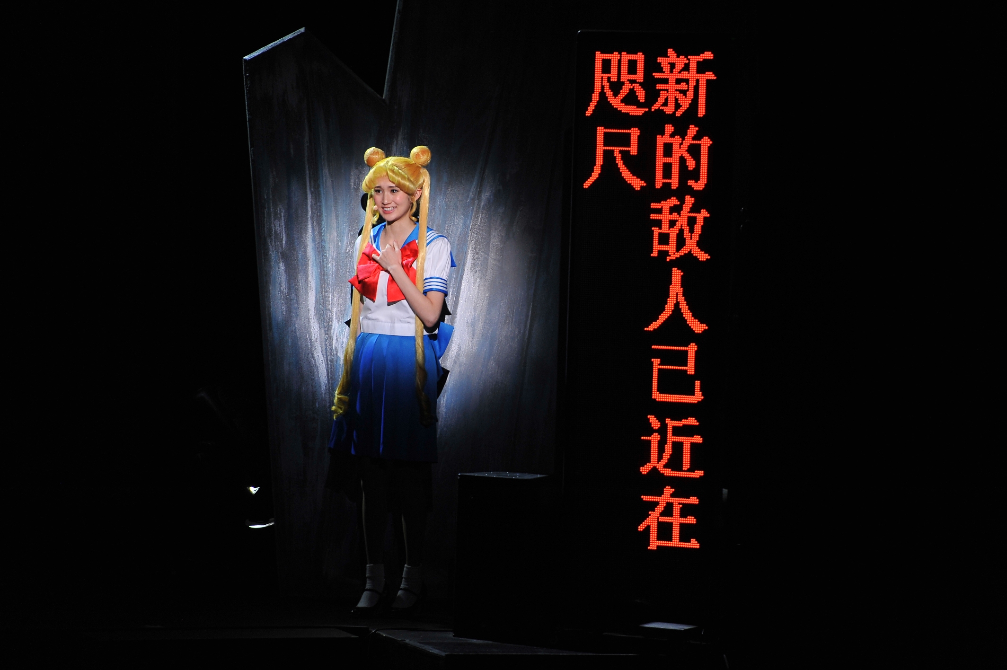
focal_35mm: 200
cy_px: 335
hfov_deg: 10.3
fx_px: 5591
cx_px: 504
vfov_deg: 6.9
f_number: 2.8
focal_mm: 200
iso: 640
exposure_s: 1/40
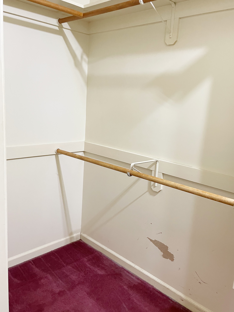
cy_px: 156
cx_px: 117
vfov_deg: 67.3
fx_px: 234
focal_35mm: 26
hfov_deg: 53.1
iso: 200
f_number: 1.6
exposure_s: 1/60
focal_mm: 4.2
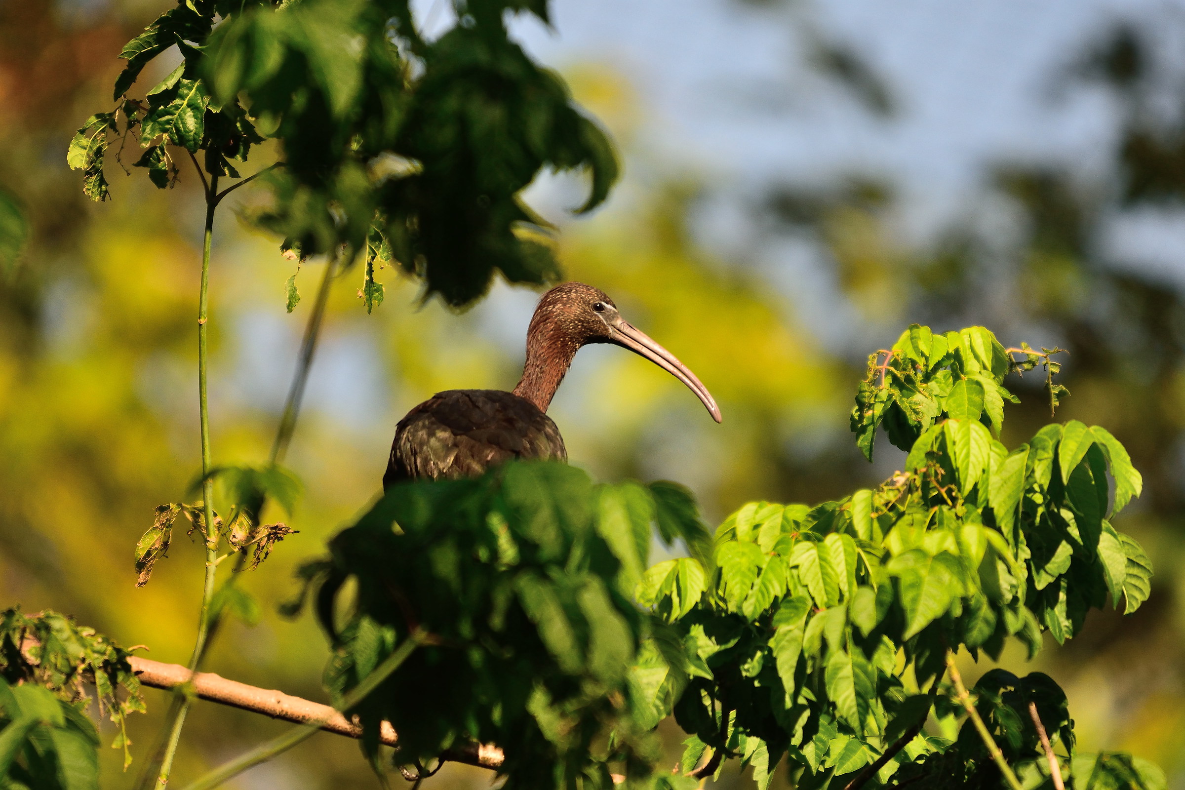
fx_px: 19748
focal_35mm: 600
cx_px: 592
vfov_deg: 2.3
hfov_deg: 3.4
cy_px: 395
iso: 500
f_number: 5.6
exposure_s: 1/1600
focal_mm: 400
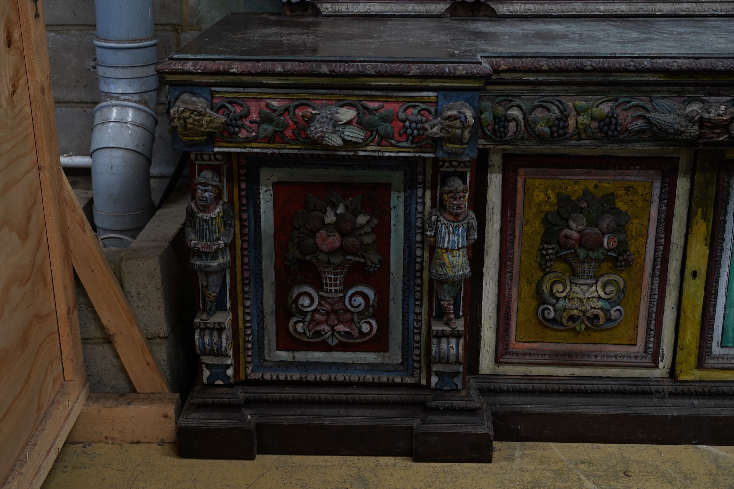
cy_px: 244
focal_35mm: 49
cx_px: 367
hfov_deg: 40.3
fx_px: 999
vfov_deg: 27.5
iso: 1250
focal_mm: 49
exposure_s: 1/125
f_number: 4
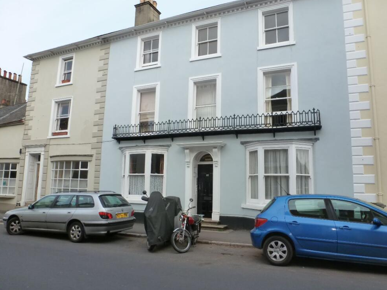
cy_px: 143
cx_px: 198
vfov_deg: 54.9
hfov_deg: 69.4
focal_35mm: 25
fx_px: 279
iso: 160
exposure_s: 1/500
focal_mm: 4.3
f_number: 3.3
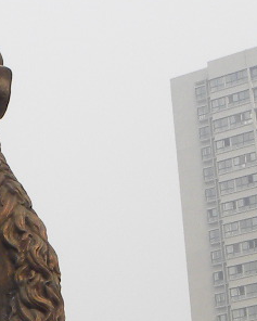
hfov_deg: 8.6
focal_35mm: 174
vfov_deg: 11.0
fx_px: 1653
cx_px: -163
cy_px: 306
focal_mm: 5.9
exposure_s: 1/254
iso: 64
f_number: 5
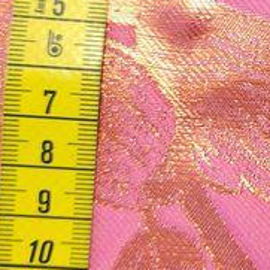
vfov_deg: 19.7
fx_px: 777
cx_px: 318
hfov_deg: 18.7
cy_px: 95
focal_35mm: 88
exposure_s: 1/50
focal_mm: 5
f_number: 1.8
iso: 100
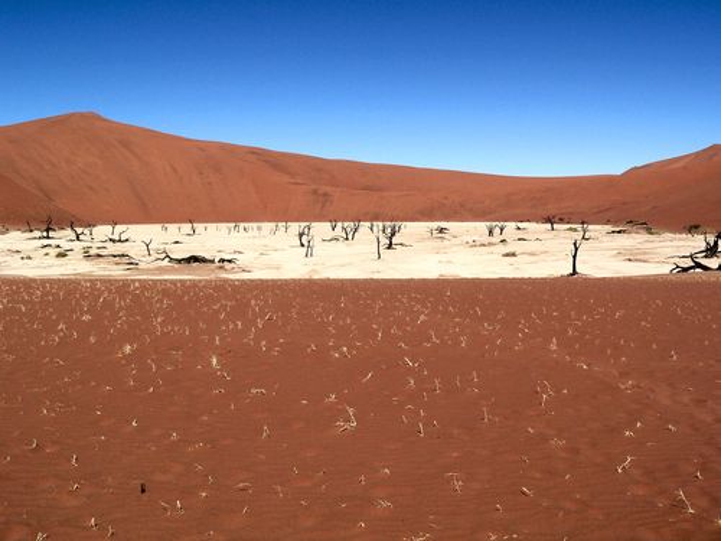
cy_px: 270
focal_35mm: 36
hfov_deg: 51.4
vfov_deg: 39.7
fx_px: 750
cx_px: 360
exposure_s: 1/800
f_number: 5.6
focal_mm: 6
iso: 80
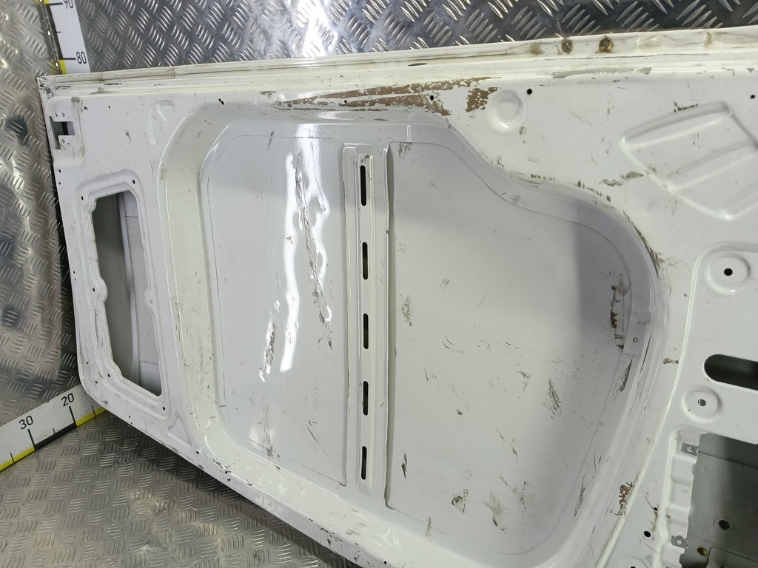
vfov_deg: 58.9
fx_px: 504
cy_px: 284
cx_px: 379
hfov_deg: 73.9
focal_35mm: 23
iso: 89
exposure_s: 1/50
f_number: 1.6
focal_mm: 4.11
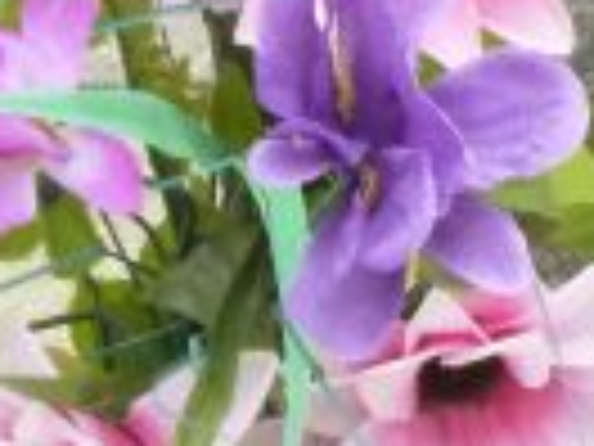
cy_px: 392
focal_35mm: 621
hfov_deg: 3.2
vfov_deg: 2.4
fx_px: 10656
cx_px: 1400
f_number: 4.4
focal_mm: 21
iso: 250
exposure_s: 1/160
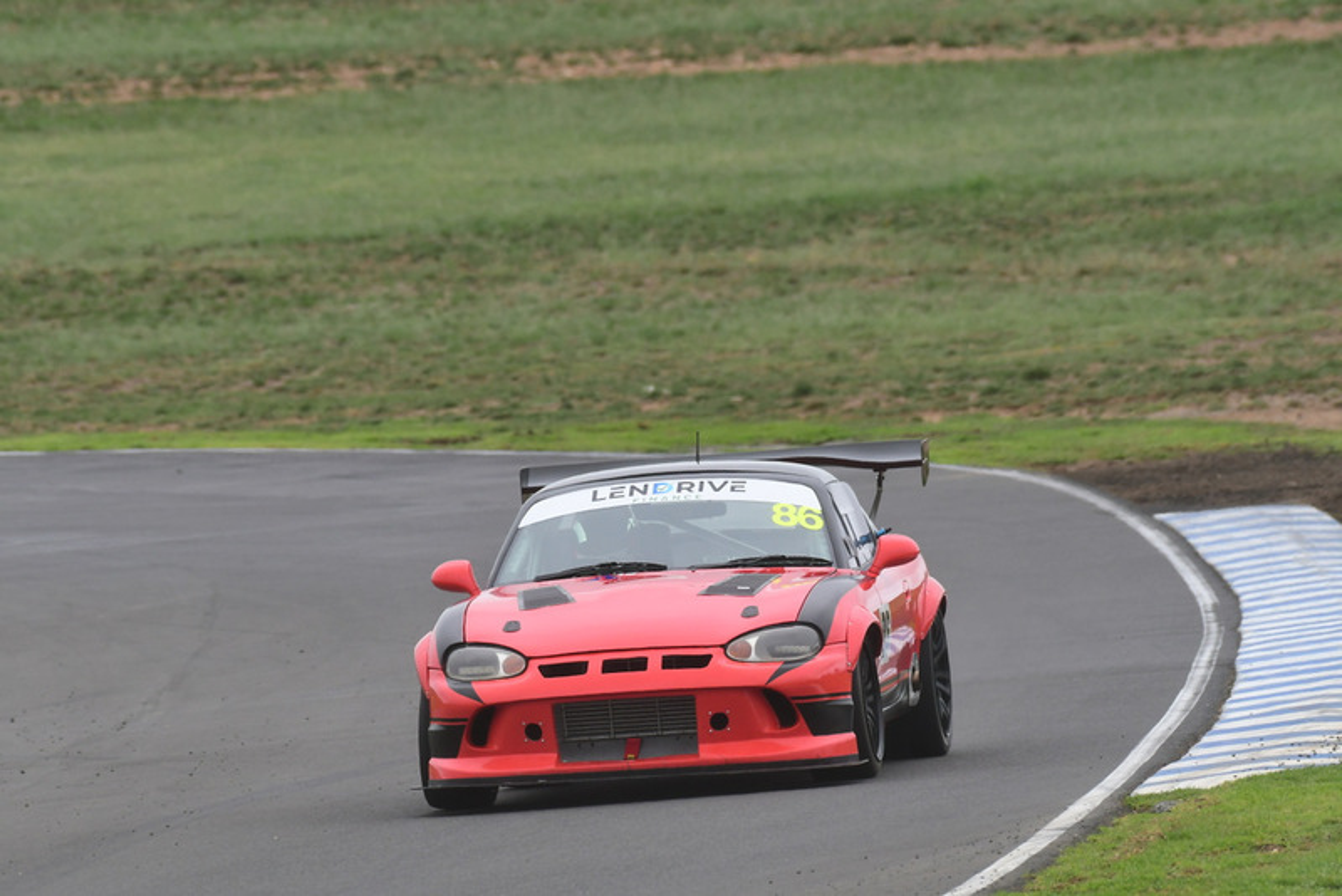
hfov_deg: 2.7
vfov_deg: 1.8
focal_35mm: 750
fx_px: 27967
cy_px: 448
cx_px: 671
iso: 640
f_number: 10
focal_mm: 500
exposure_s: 1/640
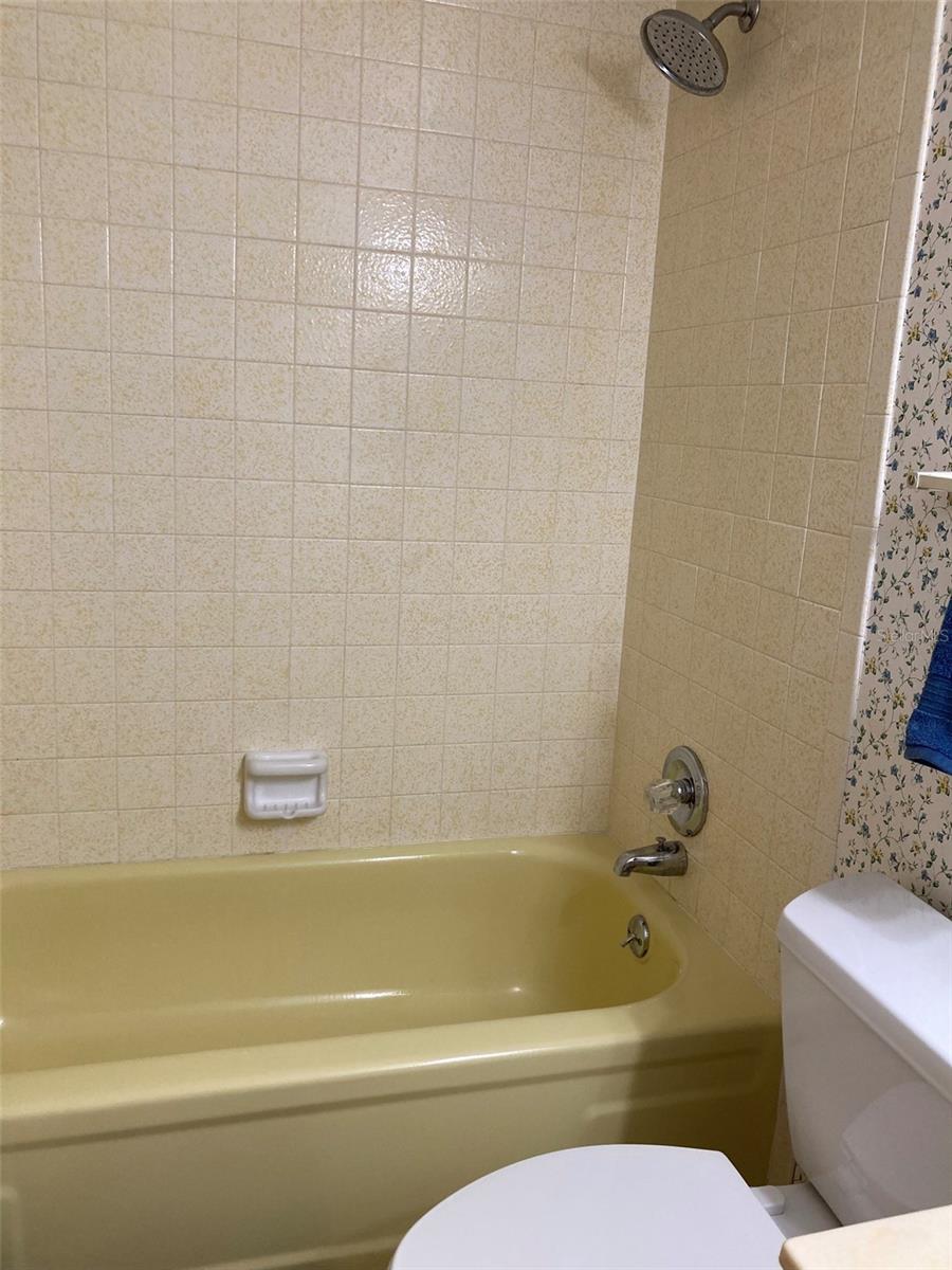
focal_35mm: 28
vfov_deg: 63.4
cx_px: 476
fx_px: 1027
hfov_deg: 49.7
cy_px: 635
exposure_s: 1/60
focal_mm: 3.99
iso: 64
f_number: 1.8
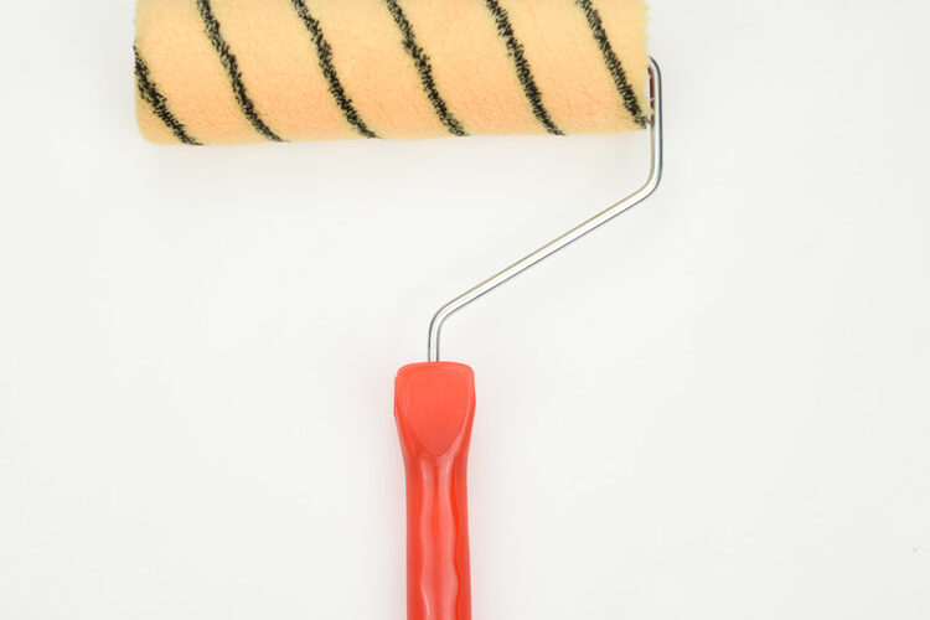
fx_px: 1137
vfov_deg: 30.5
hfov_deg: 44.5
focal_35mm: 44
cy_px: 310
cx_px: 465
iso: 80
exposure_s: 1/200
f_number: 22
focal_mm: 44
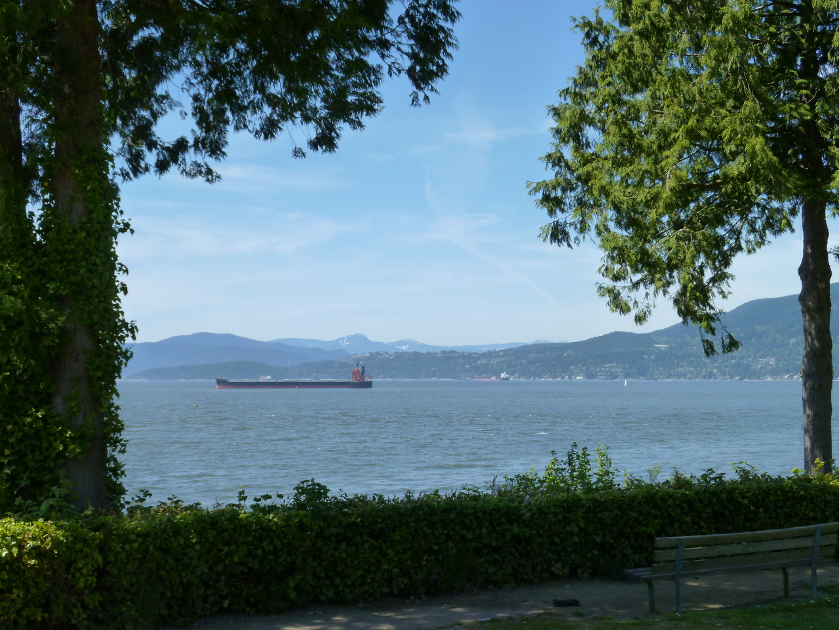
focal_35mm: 48
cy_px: 315
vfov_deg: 30.3
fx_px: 1163
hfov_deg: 39.7
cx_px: 420
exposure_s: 1/500
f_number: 4.3
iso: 125
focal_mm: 8.6
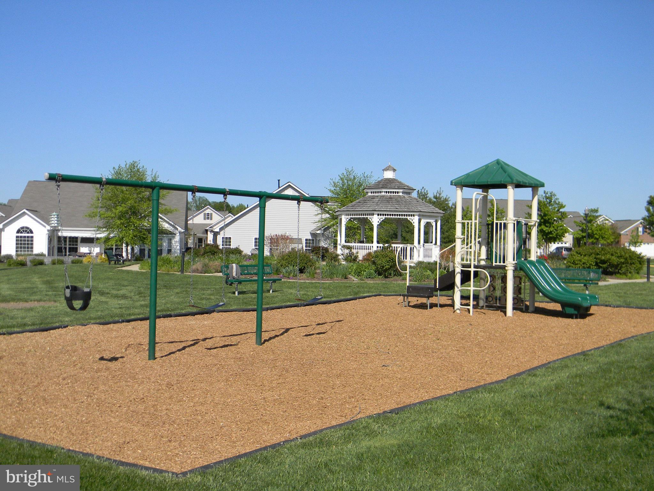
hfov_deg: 45.8
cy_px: 246
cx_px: 327
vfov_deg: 35.1
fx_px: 775
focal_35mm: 41
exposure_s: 1/378
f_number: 7.6
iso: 112
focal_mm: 7.3
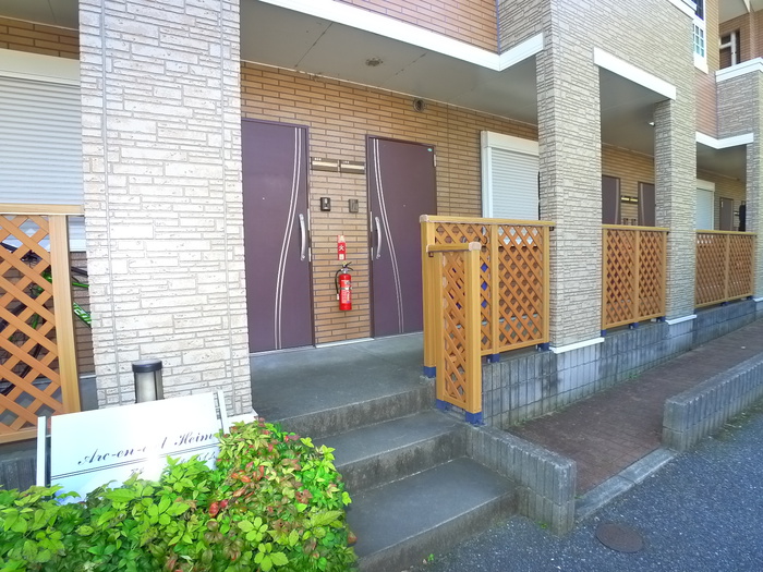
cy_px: 286
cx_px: 382
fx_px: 529
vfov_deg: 56.8
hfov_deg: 71.6
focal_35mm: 24
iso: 400
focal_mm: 5.1
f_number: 2.8
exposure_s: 1/125
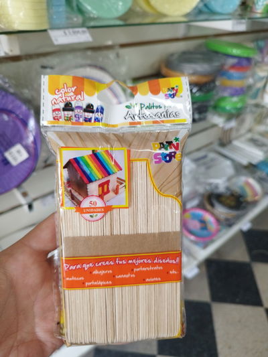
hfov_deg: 56.8
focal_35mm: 24
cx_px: 134
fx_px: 248
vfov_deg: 71.6
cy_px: 178
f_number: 1.89
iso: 320
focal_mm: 5.89
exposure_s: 1/50
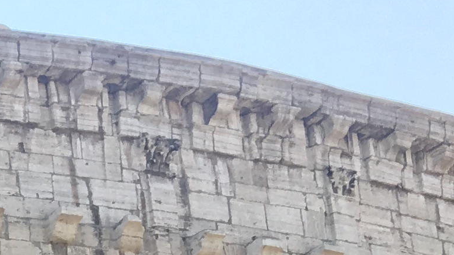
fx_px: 1986
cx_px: -590
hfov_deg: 11.2
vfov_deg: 6.7
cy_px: 767
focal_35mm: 165
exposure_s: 1/370
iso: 25
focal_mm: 4.15
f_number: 2.2
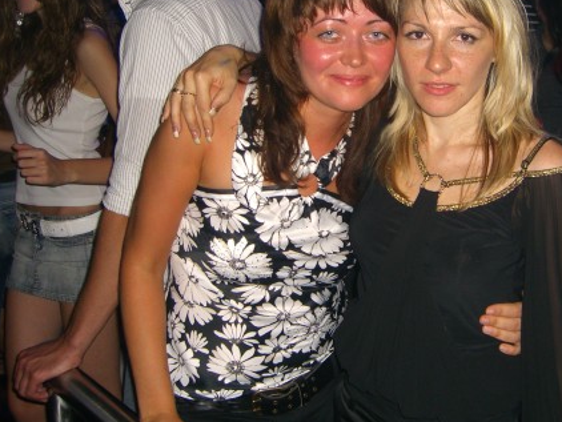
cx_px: 378
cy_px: 157
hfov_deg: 35.2
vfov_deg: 27.0
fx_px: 877
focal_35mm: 54
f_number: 2.8
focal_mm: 7.9
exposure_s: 1/60
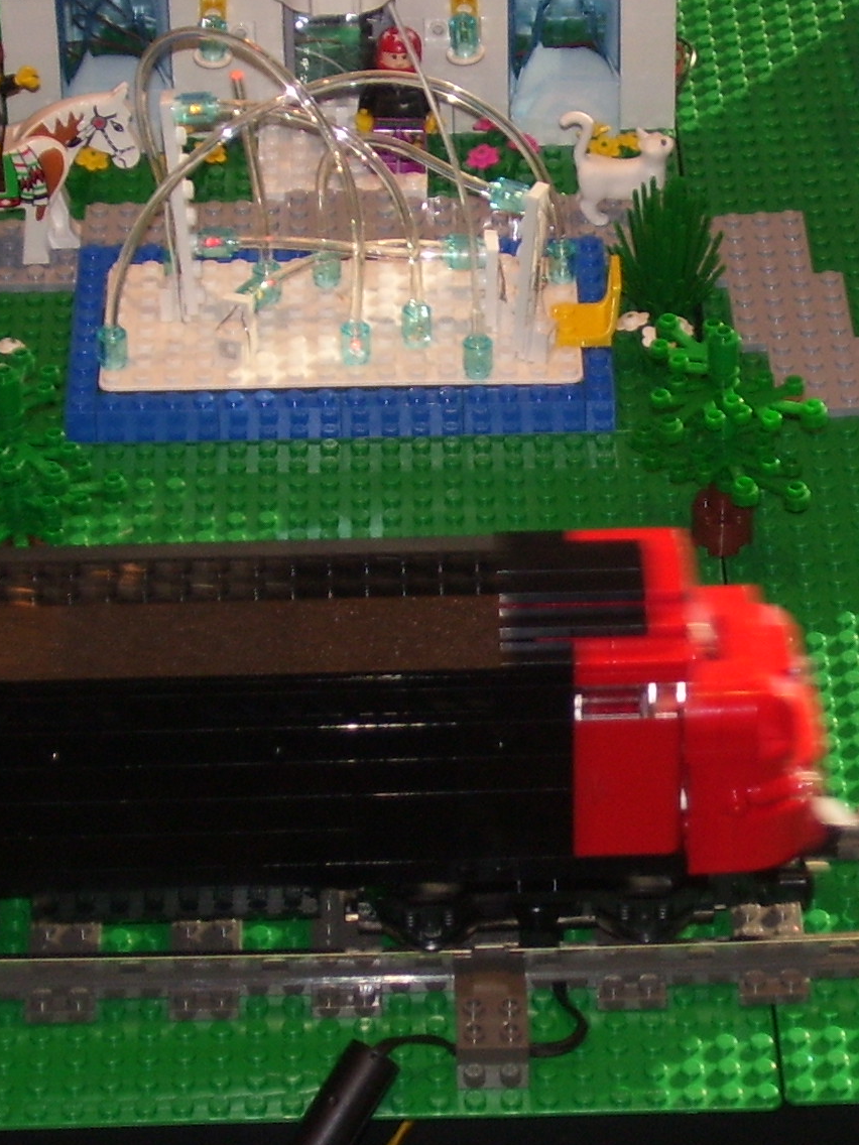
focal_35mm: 142
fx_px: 4698
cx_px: 624
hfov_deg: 10.4
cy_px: 544
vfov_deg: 13.9
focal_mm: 11.6
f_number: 4
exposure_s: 1/90
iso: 80
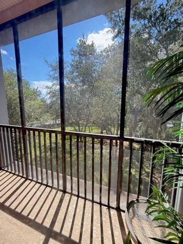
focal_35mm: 14
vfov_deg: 102.1
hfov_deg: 85.7
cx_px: 92
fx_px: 99
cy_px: 122
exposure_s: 1/171
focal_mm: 2.22
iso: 64
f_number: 2.2
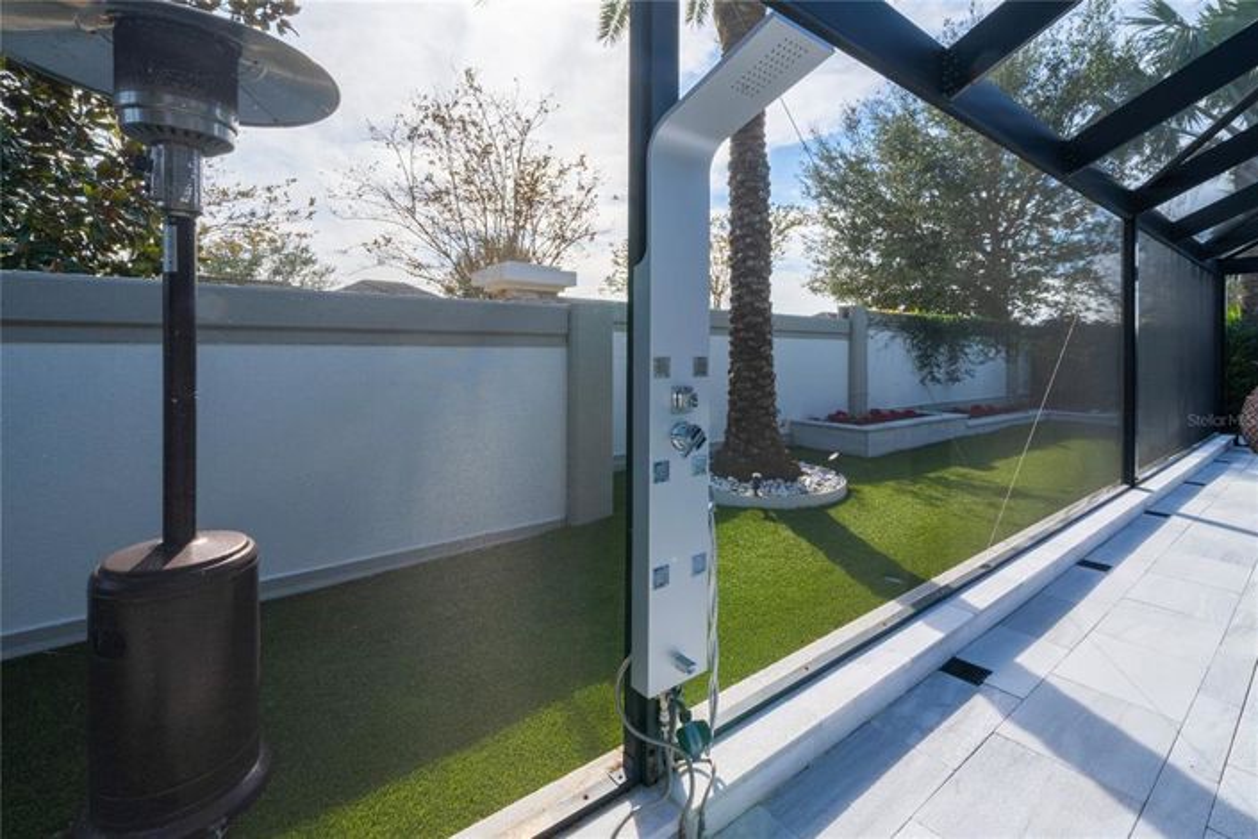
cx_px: 629
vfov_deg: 77.3
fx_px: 524
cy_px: 420
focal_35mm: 15
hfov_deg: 100.4
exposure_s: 1/60
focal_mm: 15
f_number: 18
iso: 200
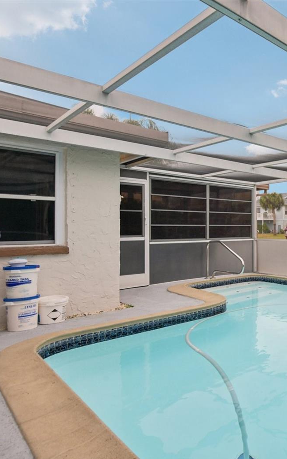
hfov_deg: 39.4
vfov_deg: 72.5
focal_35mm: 25
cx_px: 323
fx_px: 313
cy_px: 234
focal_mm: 16
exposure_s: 1/800
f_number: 8
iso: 400
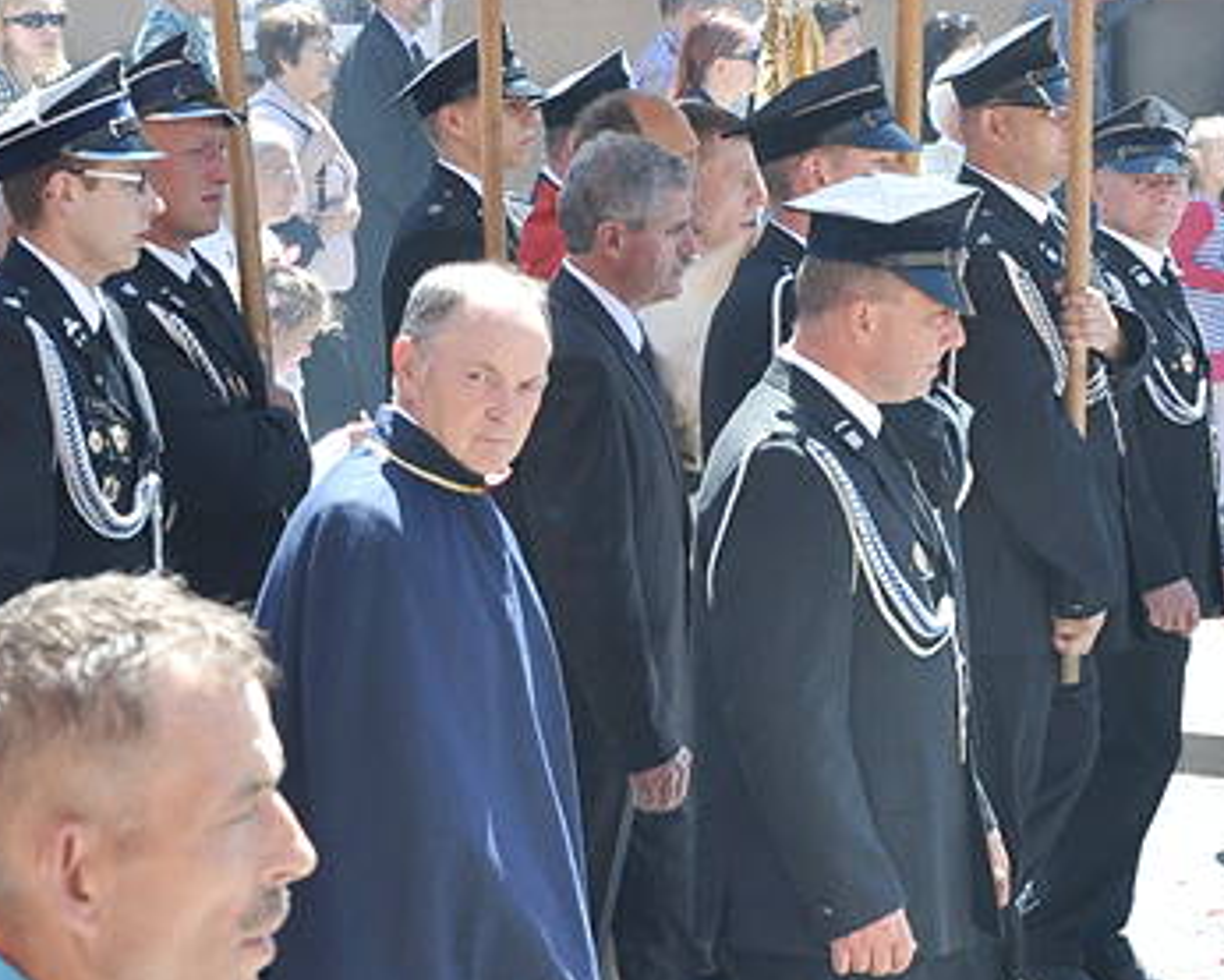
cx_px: 488
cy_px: 352
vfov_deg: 10.6
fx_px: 5254
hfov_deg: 13.3
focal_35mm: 145
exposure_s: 1/320
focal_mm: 42
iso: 400
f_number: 9
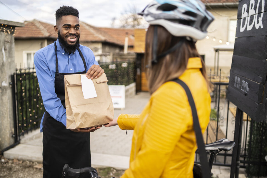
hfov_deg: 54.4
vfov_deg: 37.9
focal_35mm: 35
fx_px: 260
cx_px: 134
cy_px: 89
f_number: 1.4
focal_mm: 35
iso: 200
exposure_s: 1/2000
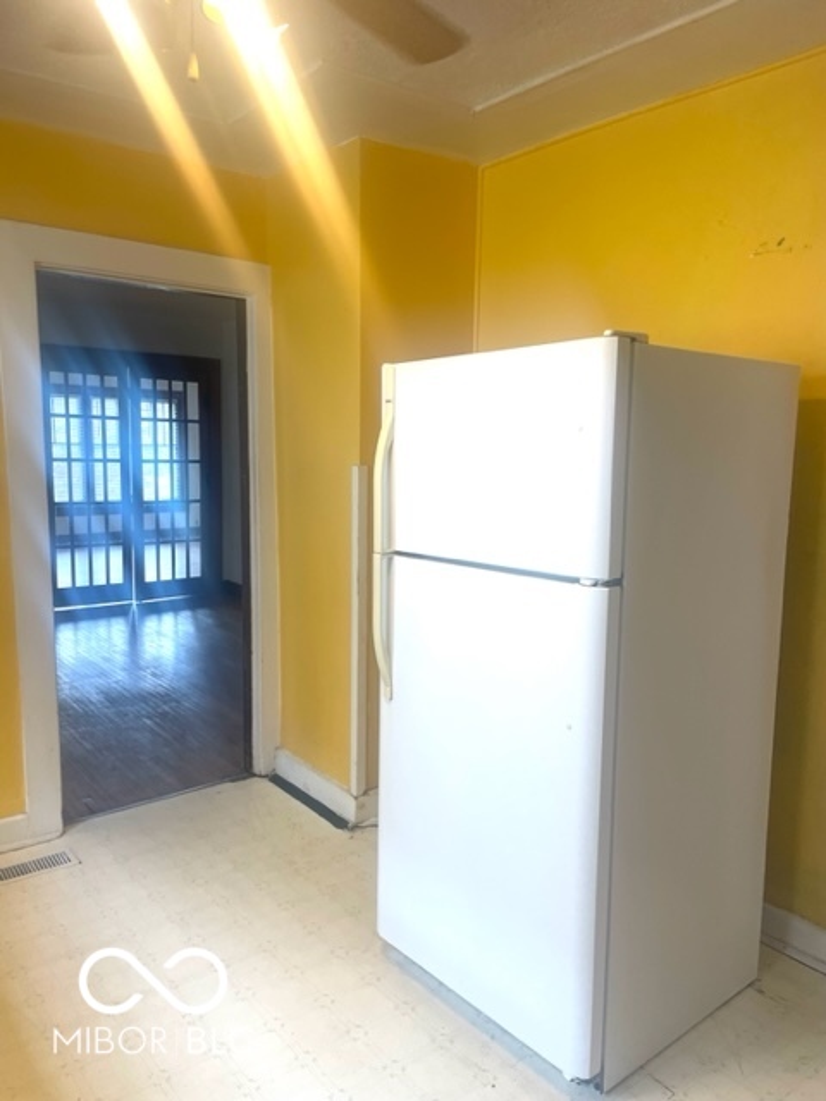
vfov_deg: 67.3
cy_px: 550
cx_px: 413
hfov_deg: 53.1
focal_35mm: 26
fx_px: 827
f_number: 1.6
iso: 80
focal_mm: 4.2
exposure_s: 1/120
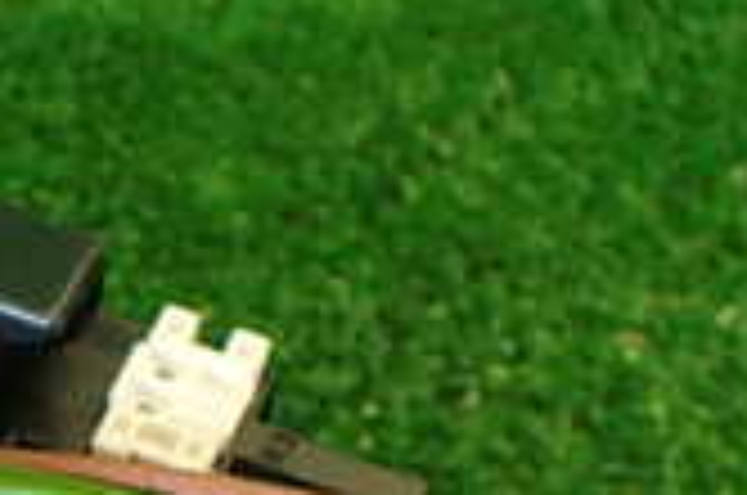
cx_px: -238
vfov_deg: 11.9
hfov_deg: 17.0
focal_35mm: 113
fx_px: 2340
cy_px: 540
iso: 200
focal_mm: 5.4
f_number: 2.3
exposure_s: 1/30
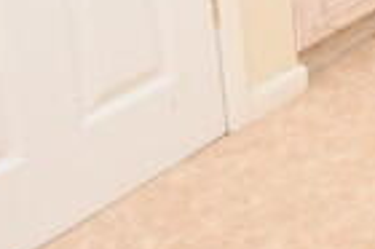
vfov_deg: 10.8
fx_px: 1144
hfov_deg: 15.2
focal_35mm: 110
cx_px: 737
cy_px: -320
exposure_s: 1/160
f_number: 4.5
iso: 800
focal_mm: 10
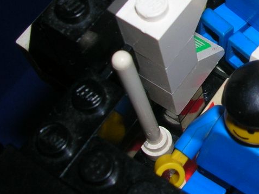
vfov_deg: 17.4
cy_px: 47
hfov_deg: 21.8
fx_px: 628
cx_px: 299
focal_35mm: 84
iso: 50
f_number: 5.6
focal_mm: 5.8
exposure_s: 1/60.1
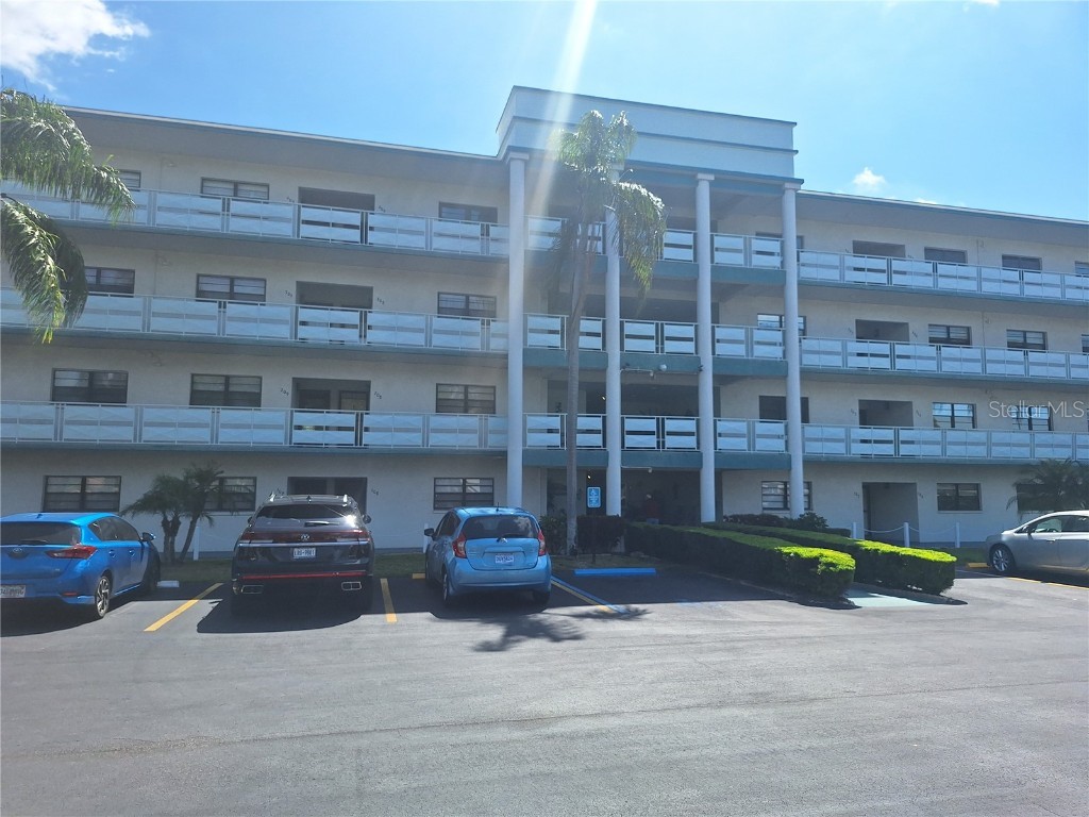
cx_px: 544
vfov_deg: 58.9
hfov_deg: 73.9
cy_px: 408
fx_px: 724
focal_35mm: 23
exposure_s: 1/3058
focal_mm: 5.54
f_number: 1.8
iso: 40
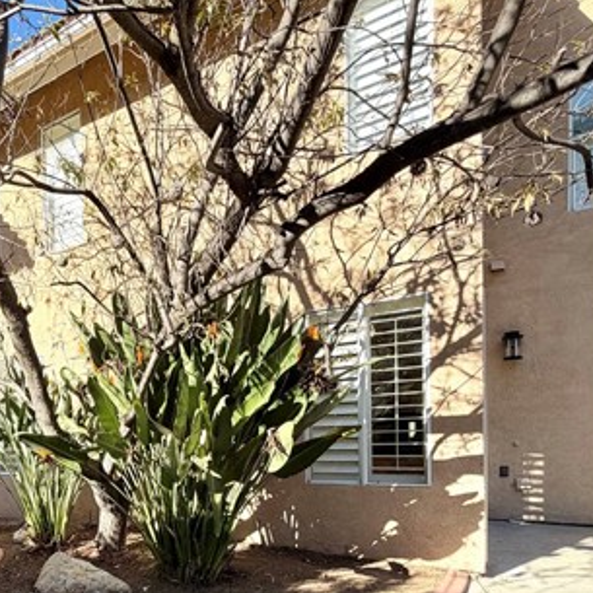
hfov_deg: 54.7
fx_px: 504
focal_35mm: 26
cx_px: 84
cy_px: 447
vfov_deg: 57.7
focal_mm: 2.22
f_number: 2.2
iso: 50
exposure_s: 1/502
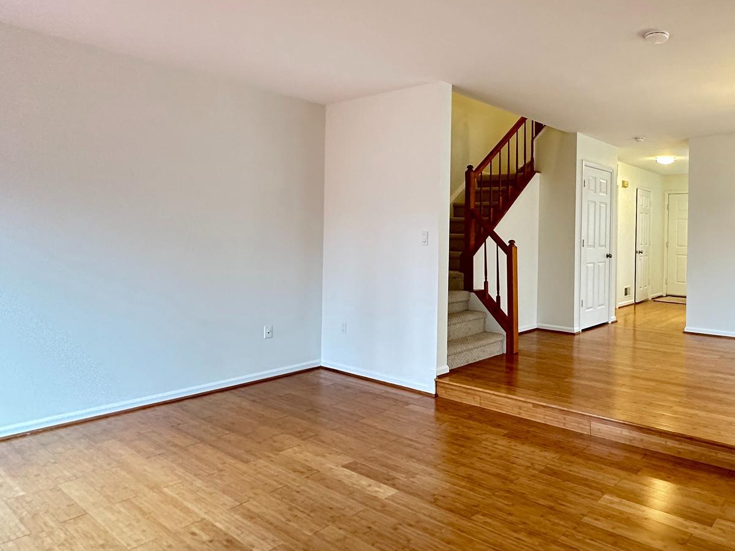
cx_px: 550
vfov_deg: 56.6
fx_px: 510
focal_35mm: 24
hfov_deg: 67.1
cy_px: 240
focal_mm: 2.22
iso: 320
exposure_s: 1/60
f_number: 2.2
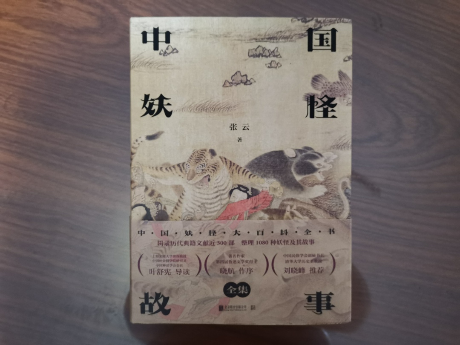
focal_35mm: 26
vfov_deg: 53.1
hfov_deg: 67.3
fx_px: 346
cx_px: 230
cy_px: 172
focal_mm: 4.75
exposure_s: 1/20
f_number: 1.8
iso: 1600
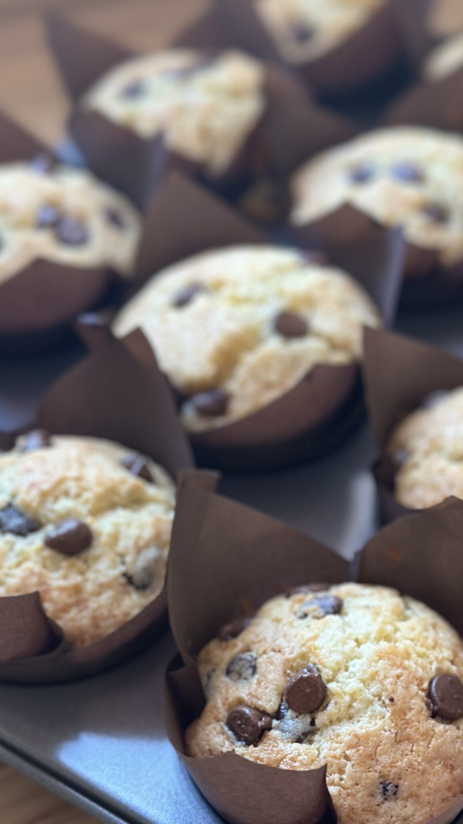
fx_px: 1418
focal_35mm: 65
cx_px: 311
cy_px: 486
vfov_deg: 32.3
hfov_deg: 18.5
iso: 200
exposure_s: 1/60
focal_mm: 6.86
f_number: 1.78
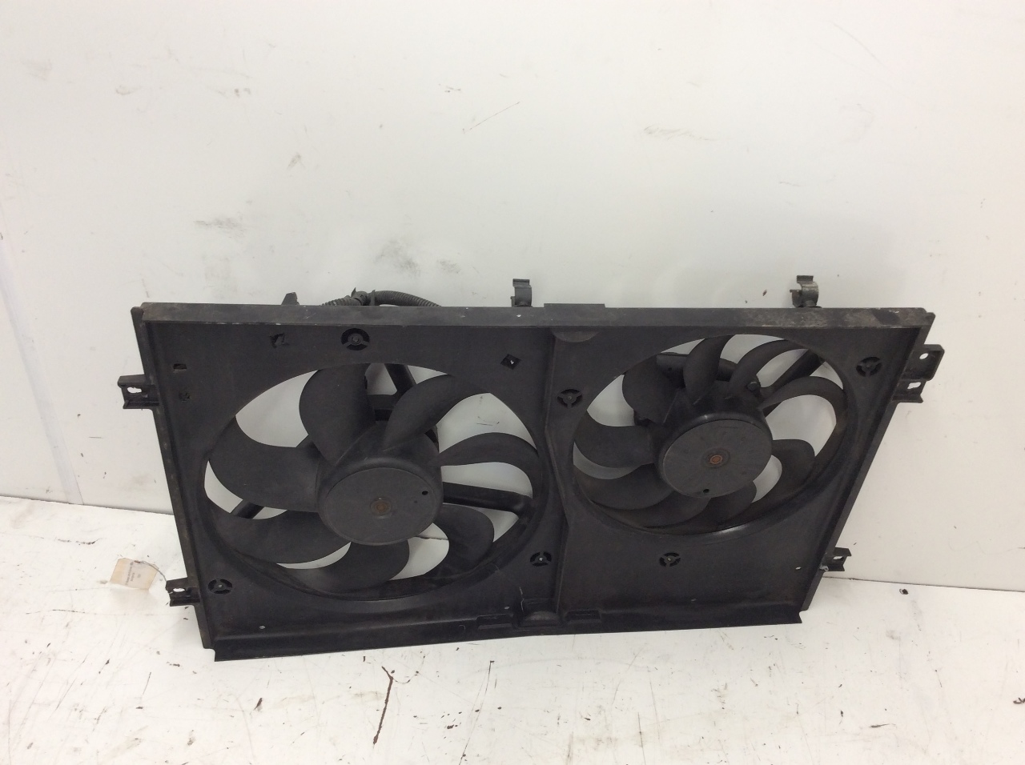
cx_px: 512
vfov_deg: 44.1
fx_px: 946
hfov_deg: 56.9
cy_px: 382
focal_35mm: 32
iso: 32
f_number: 2.4
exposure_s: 1/30
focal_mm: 3.3
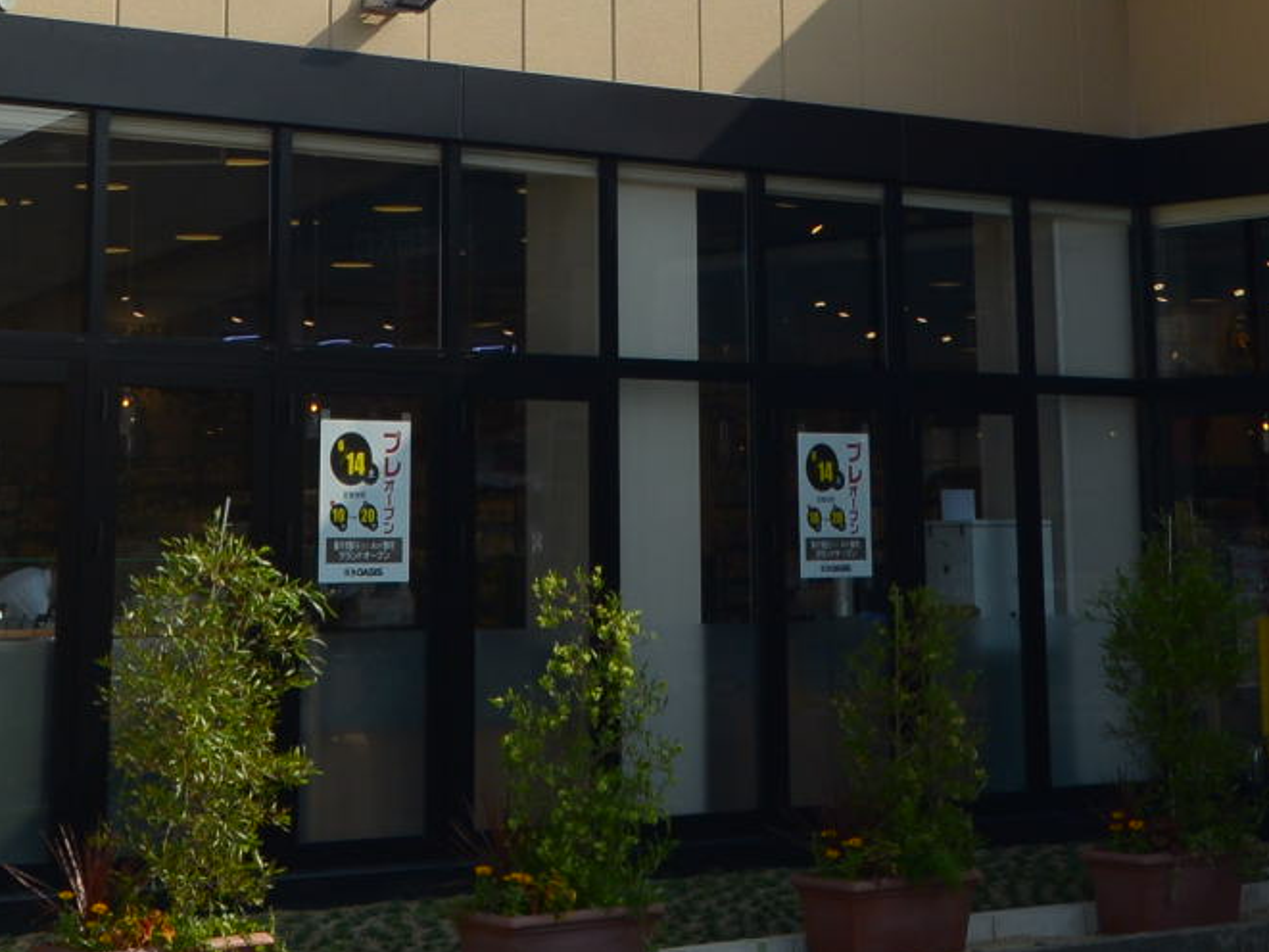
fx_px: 3337
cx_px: 637
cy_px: -367
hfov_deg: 21.5
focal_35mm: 91
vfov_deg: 15.3
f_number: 9
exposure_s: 1/500
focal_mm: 17
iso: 200
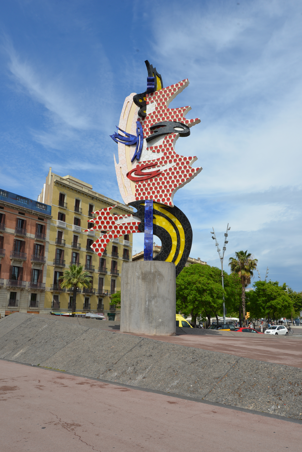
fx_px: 365
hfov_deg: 45.0
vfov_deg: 63.6
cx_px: 151
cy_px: 226
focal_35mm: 29
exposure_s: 1/500
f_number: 11
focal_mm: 29
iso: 200
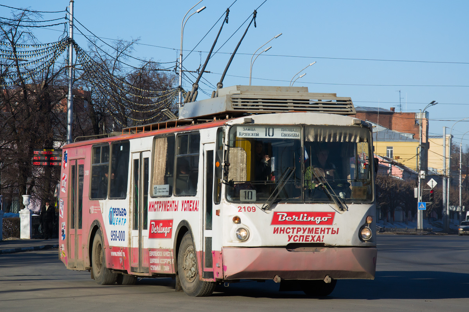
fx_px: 1661
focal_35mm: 128
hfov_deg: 16.1
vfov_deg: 10.8
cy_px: 156
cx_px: 234
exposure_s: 1/800
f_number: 8
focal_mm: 85
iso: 400
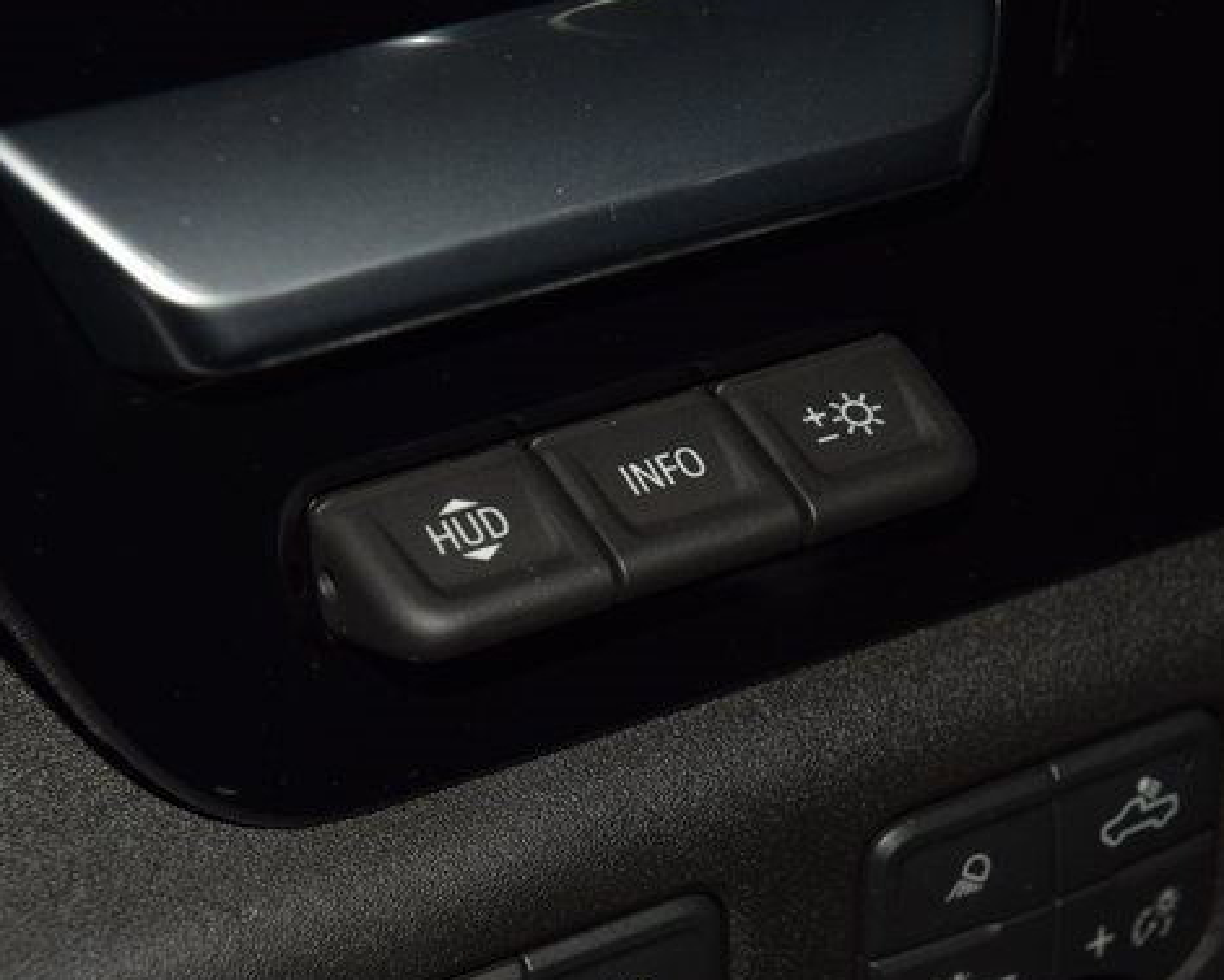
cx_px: 678
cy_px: 487
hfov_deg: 14.4
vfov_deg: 11.5
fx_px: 4855
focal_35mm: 134
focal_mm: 70
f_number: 8
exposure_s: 1/125
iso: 100
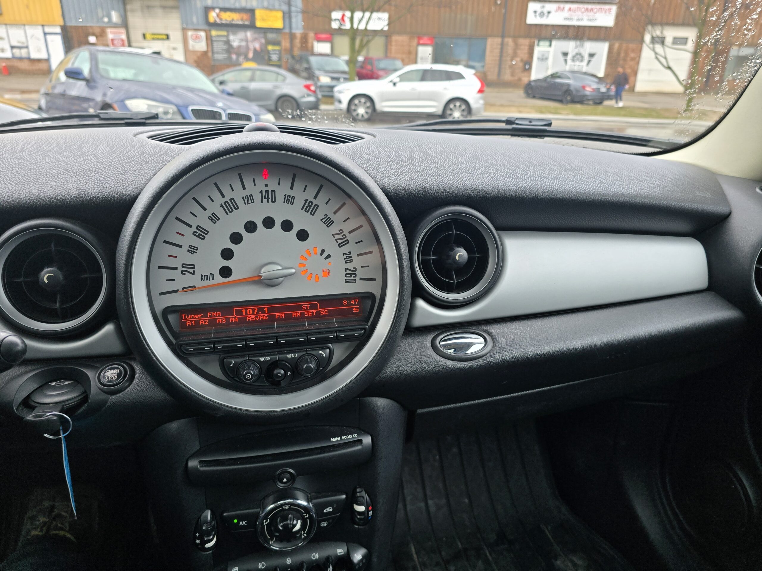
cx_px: 381
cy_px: 286
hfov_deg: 73.9
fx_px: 506
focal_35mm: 23
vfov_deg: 58.9
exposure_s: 1/180
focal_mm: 6.3
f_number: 1.7
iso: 64
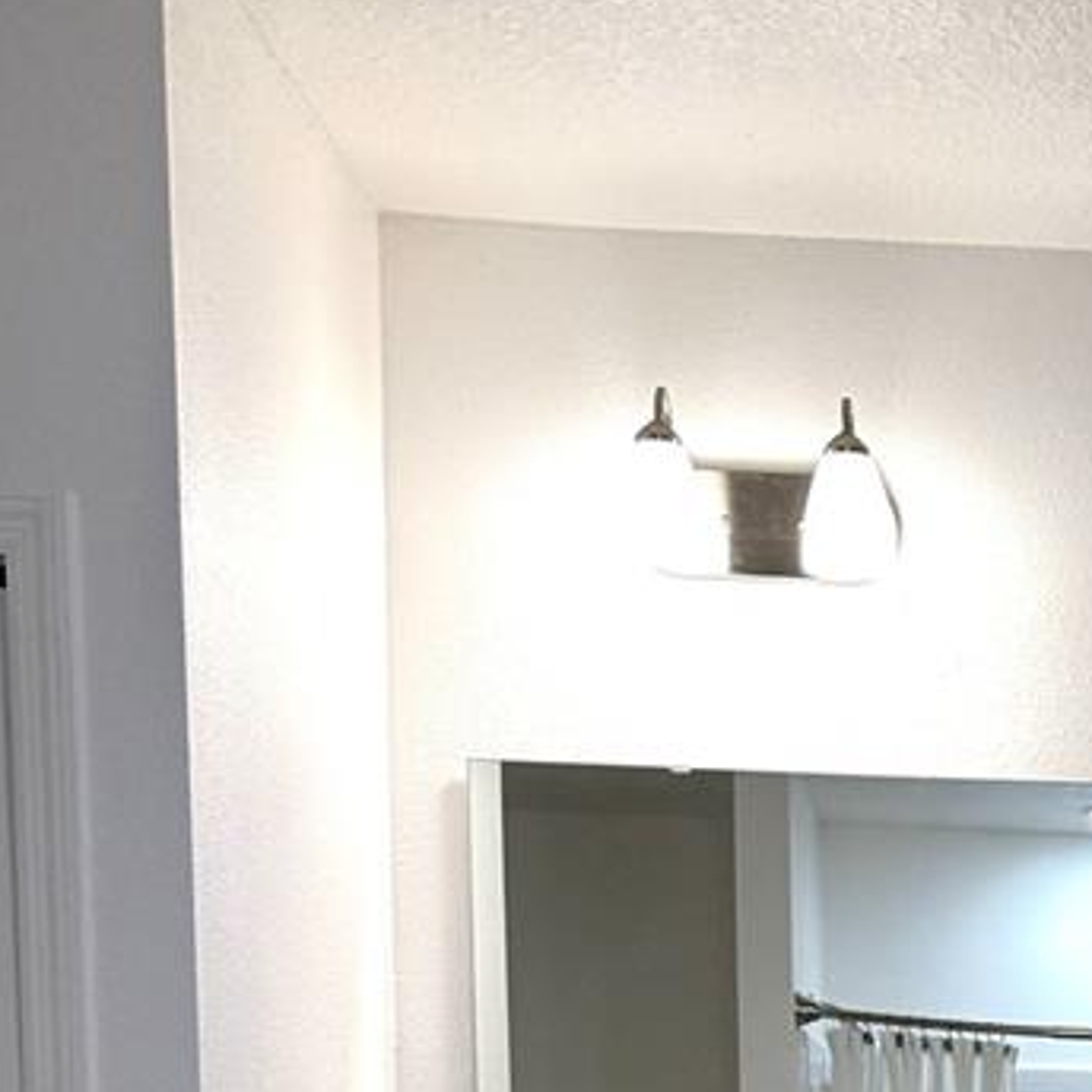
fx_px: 2641
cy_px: 1530
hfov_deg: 21.5
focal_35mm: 74
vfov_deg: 20.7
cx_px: 1349
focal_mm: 6.76
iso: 200
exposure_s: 1/236
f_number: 1.78
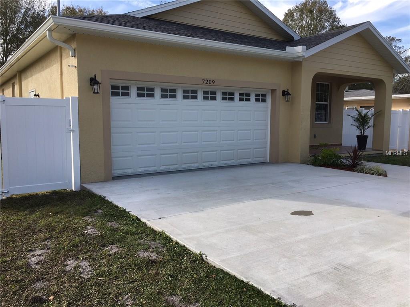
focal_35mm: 29
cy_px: 154
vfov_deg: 48.2
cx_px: 205
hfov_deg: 61.7
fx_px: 343
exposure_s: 1/657
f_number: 2.2
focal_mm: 4.15
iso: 25
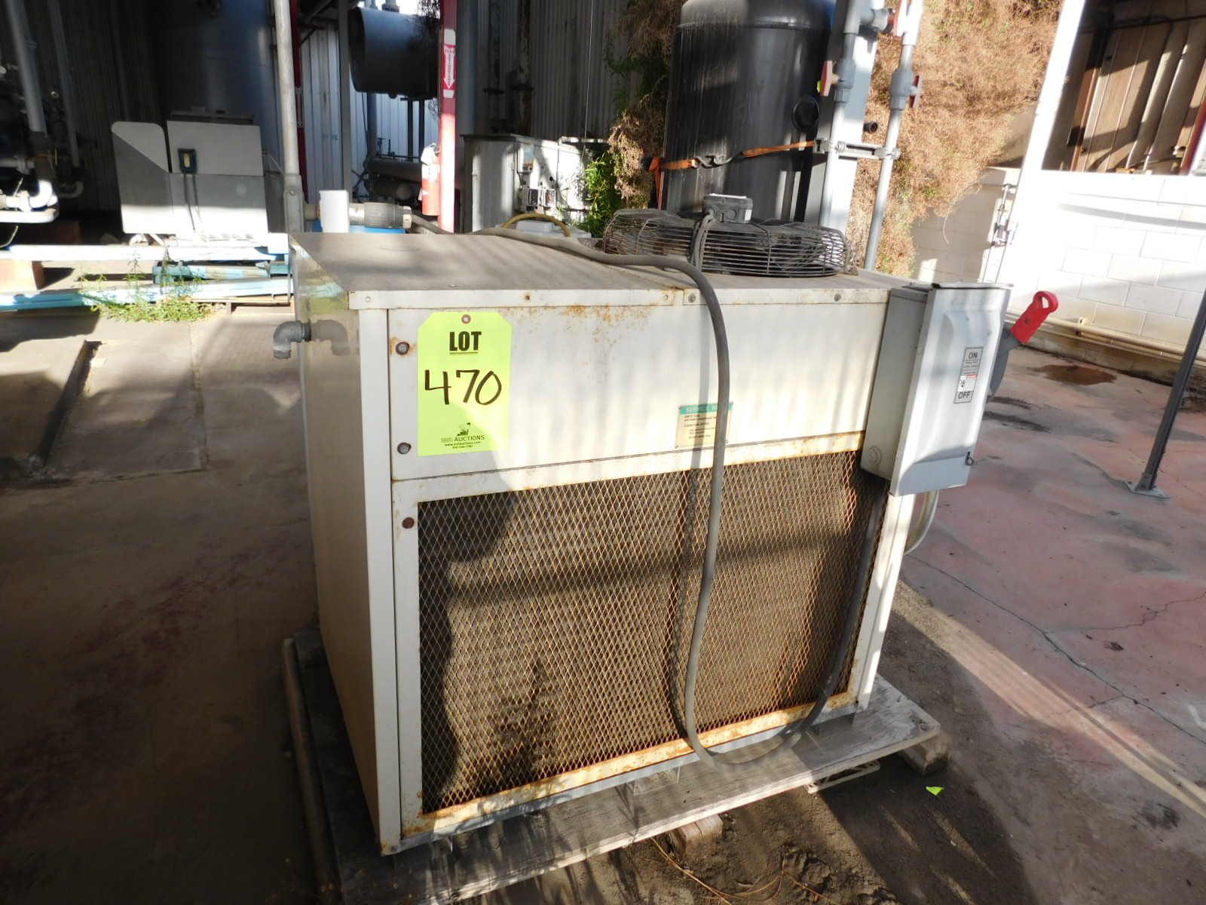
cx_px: 603
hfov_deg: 73.9
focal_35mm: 23
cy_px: 452
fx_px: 801
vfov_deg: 58.9
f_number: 3
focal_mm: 4
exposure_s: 1/400
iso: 125
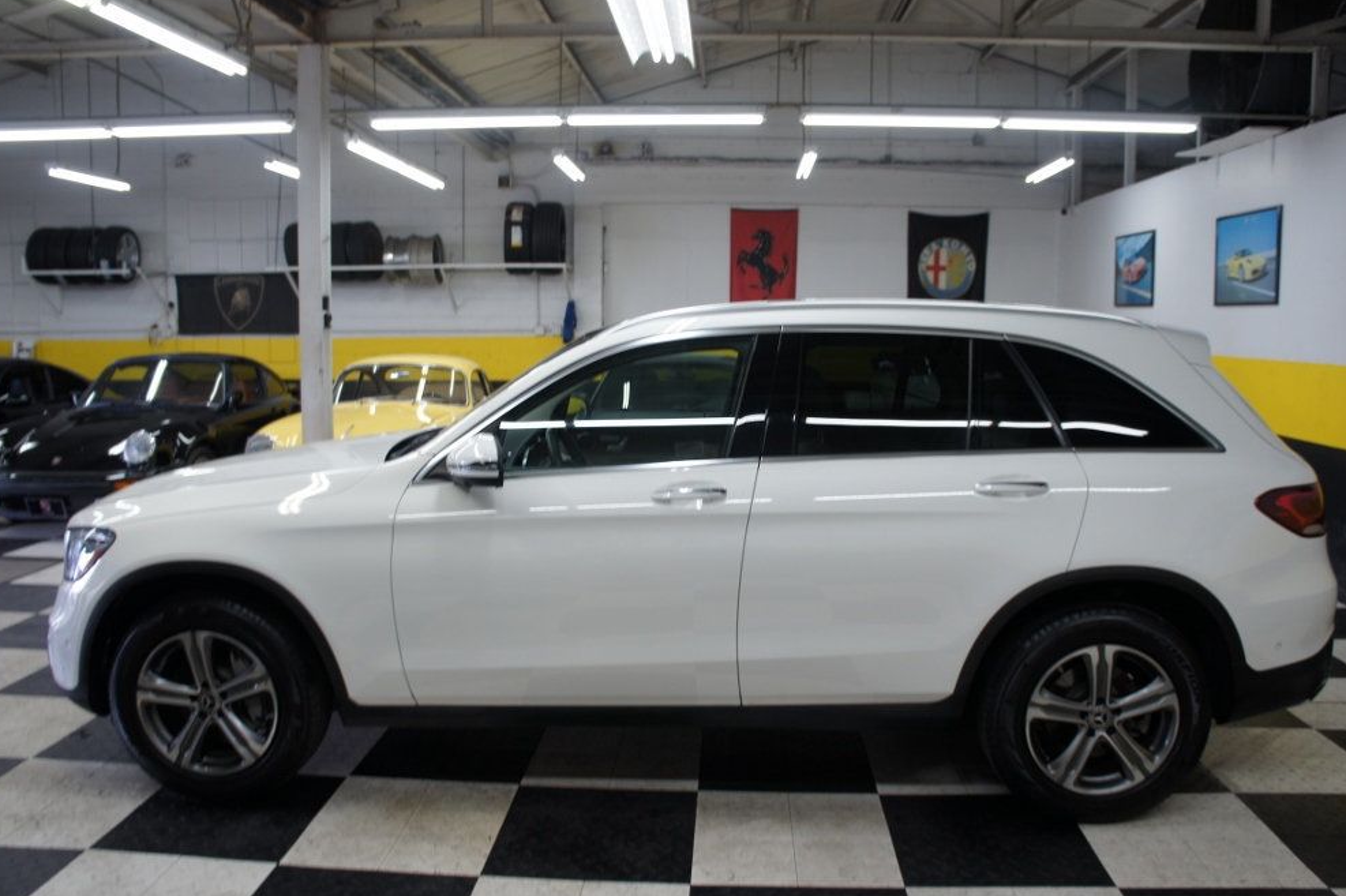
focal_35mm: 28
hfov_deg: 65.5
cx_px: 682
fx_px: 1046
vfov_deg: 46.4
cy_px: 458
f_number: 4
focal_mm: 18
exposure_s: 1/40
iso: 200
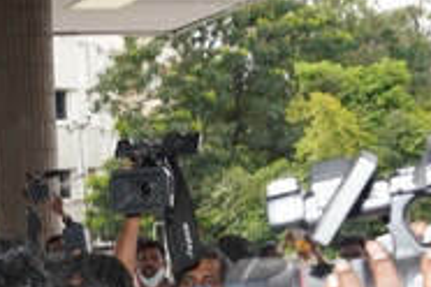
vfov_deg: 14.6
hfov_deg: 22.8
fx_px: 1006
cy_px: 484
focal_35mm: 84
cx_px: -37
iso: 320
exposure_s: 1/250
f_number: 5
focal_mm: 24
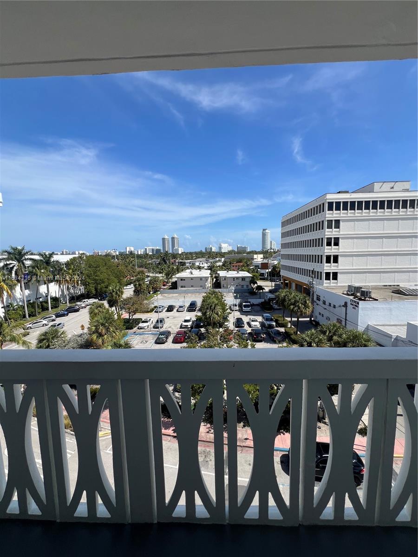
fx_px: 209
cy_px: 278
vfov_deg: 106.2
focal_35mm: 13
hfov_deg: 89.9
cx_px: 209
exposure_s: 1/2137
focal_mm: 1.57
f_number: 1.8
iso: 32
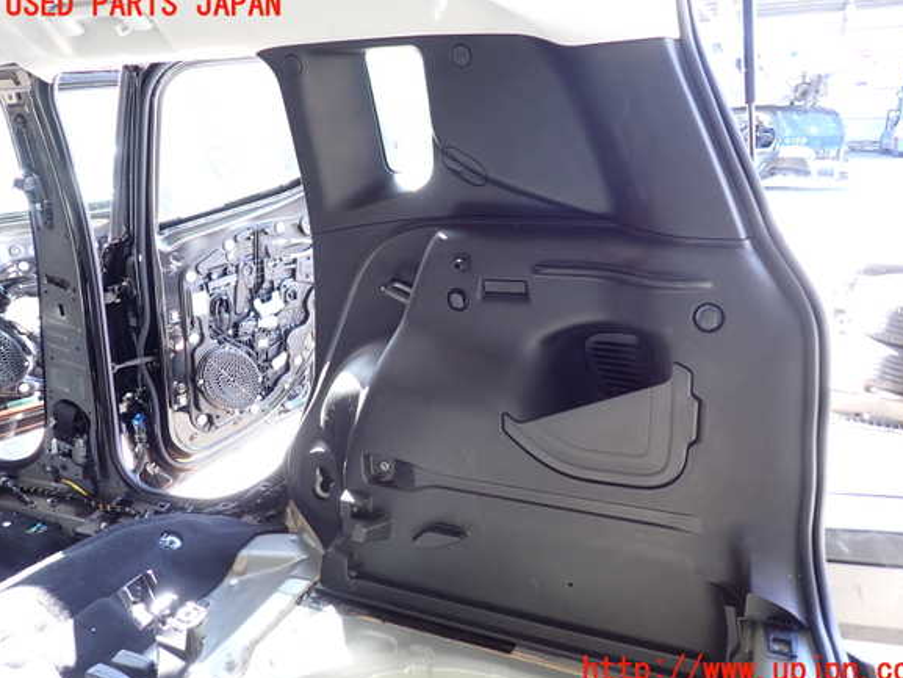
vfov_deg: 53.1
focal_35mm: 26
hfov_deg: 67.3
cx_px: 466
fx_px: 678
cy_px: 338
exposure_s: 1/50
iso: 200
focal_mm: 4.5
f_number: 2
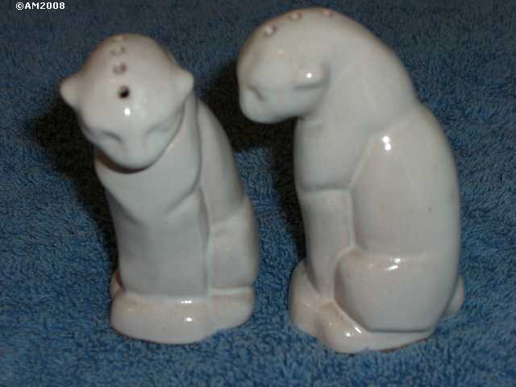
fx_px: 1386
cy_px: 194
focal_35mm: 93
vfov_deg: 15.9
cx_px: 258
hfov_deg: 21.1
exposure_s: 1/30
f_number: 9.6
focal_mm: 19.4
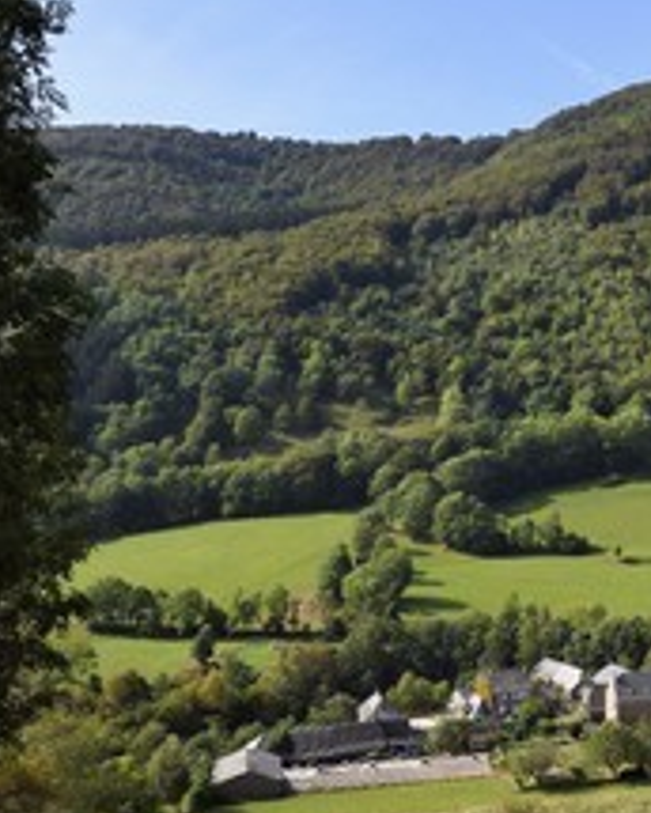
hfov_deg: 25.7
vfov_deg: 34.1
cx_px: 700
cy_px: 416
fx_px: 1325
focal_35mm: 55
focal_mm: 30
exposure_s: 1/250
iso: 200
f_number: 10
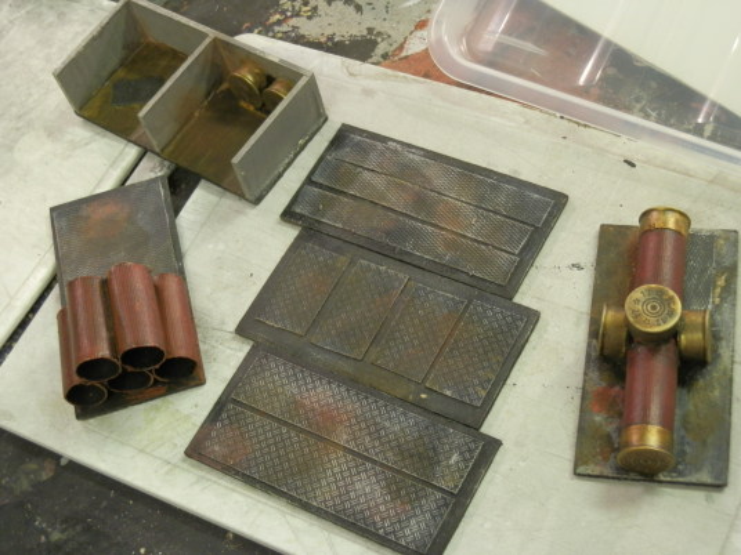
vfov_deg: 24.0
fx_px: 1306
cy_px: 278
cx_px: 370
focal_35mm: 61
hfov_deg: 31.7
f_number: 3.7
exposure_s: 1/10
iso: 200
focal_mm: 10.99
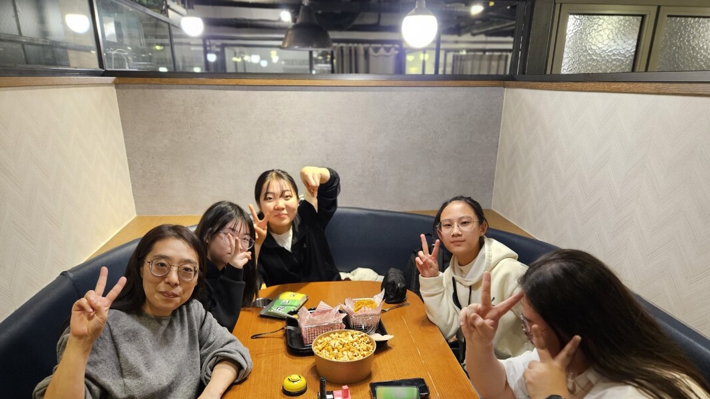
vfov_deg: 43.7
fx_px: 489
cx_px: 366
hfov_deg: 71.9
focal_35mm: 26
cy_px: 269
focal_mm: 5.4
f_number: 1.8
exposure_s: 1/120
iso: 400
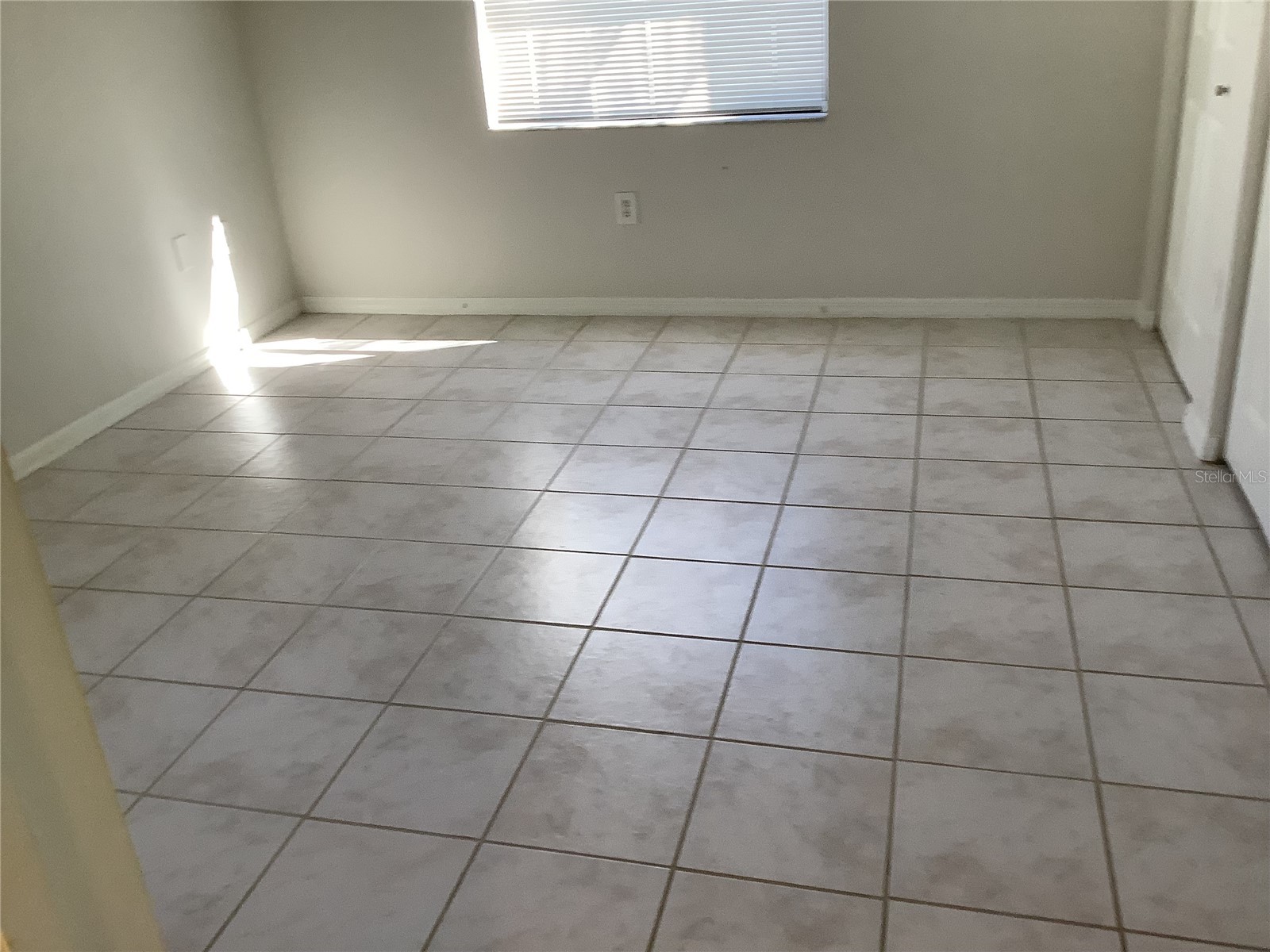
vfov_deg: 45.4
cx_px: 635
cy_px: 476
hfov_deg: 58.4
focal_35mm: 31
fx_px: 1137
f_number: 2.4
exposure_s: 1/60
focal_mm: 3.3
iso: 64
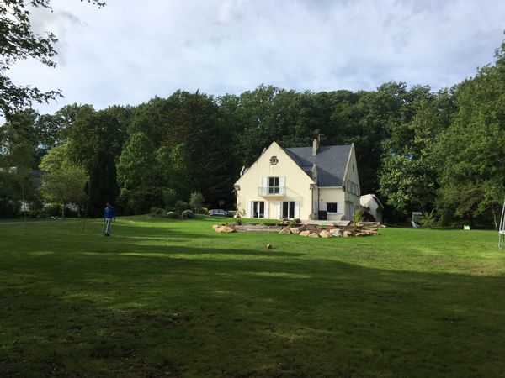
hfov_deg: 61.7
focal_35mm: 29
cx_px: 252
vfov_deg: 48.2
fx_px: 423
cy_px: 189
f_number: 2.2
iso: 25
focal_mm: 4.15
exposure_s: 1/1451
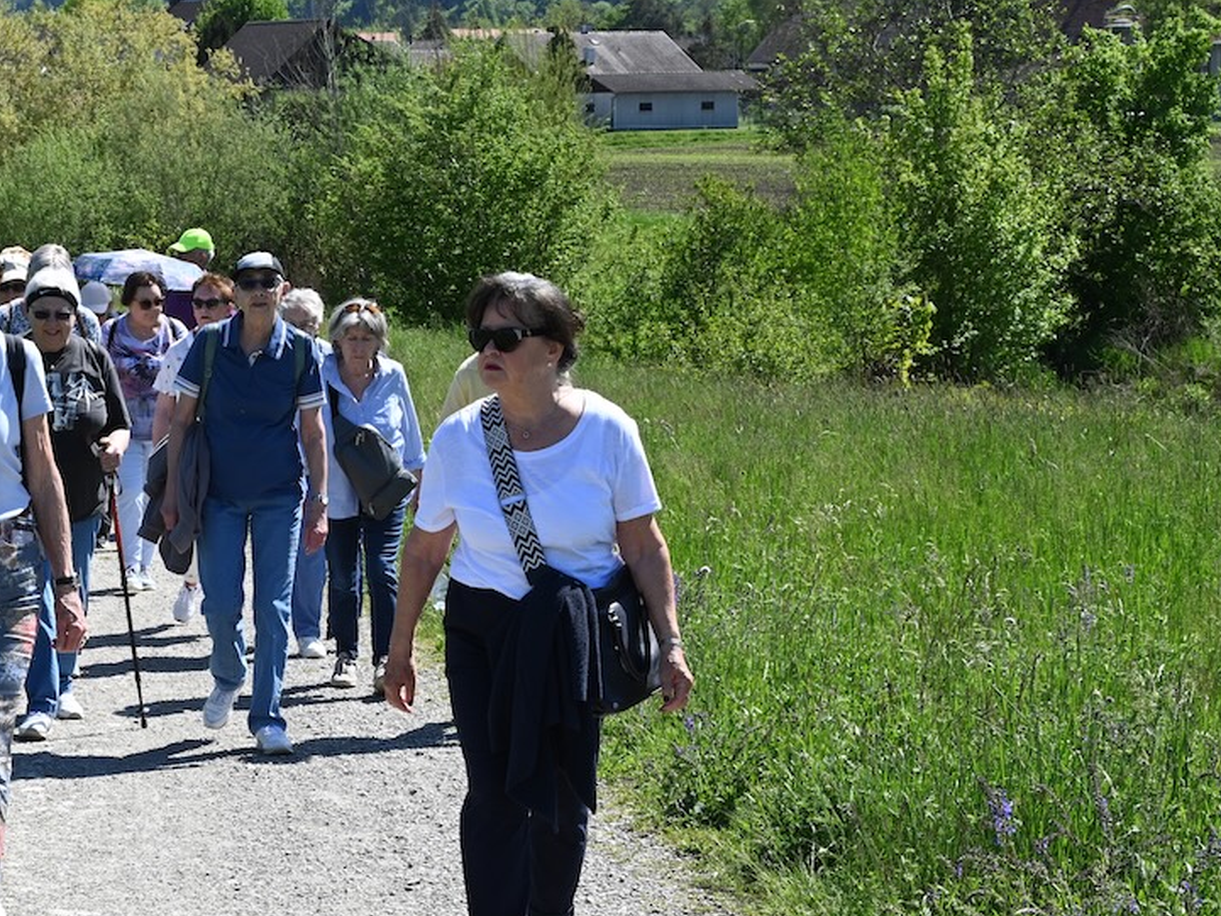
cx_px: 95
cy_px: 540
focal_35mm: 94
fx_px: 3316
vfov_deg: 15.7
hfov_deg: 20.4
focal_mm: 47
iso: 500
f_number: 13
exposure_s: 1/400
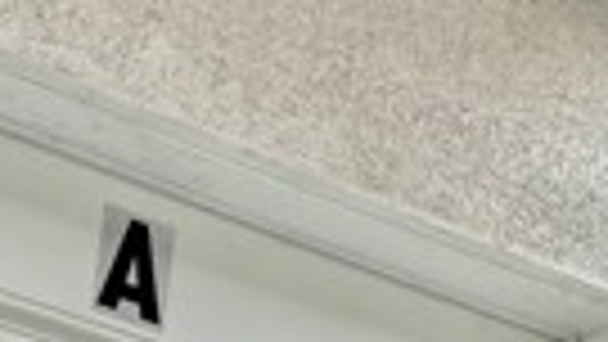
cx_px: 338
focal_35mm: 134
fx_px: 2161
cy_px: 648
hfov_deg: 16.0
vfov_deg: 8.6
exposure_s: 1/121
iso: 40
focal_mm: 5.7
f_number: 1.5
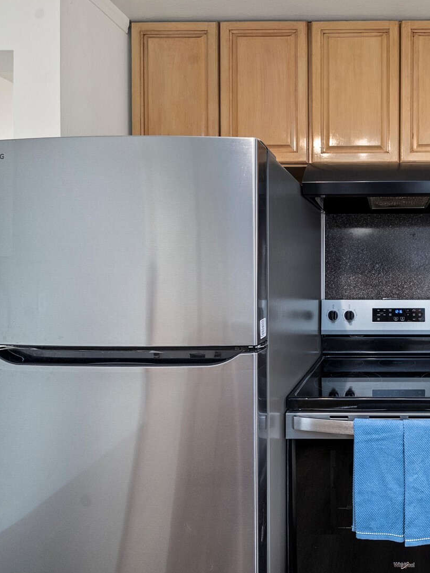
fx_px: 298
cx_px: 382
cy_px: 293
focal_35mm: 18
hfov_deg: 61.1
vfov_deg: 87.7
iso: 640
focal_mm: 12
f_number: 7.1
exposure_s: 1/60
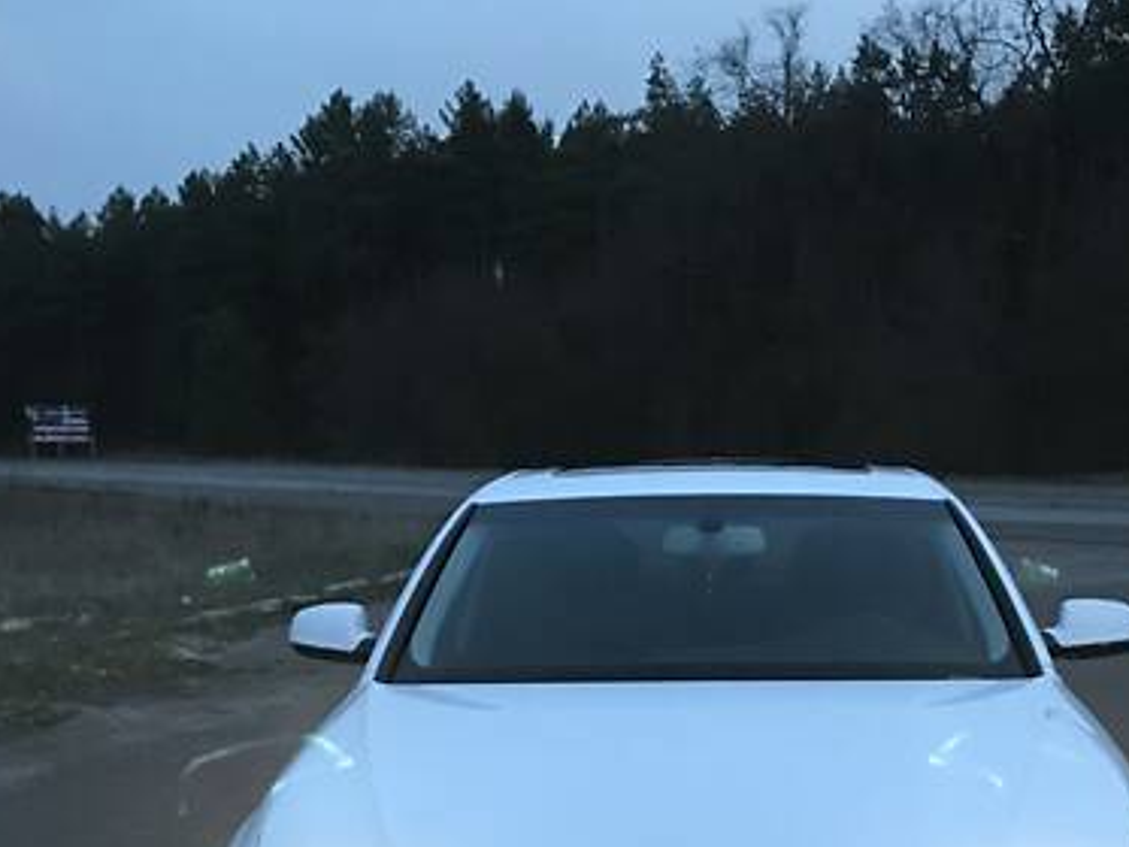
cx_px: 736
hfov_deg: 32.0
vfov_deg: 23.2
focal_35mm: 60
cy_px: 895
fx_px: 1958
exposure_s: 1/9
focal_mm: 4
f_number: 1.8
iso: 100
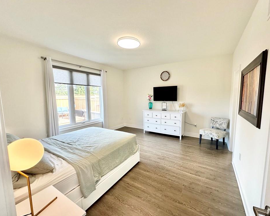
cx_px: 141
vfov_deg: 84.0
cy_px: 109
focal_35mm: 15
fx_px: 120
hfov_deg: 96.7
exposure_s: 1/120
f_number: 2.2
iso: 160
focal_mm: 2.22
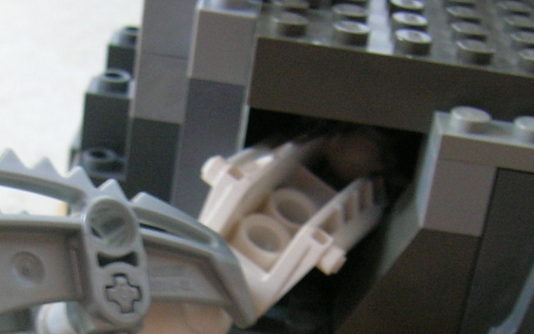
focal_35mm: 91
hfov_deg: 22.6
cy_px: 336
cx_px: 155
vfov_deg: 14.1
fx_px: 1325
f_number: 2.9
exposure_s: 1/4.2
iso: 91
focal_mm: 5.7
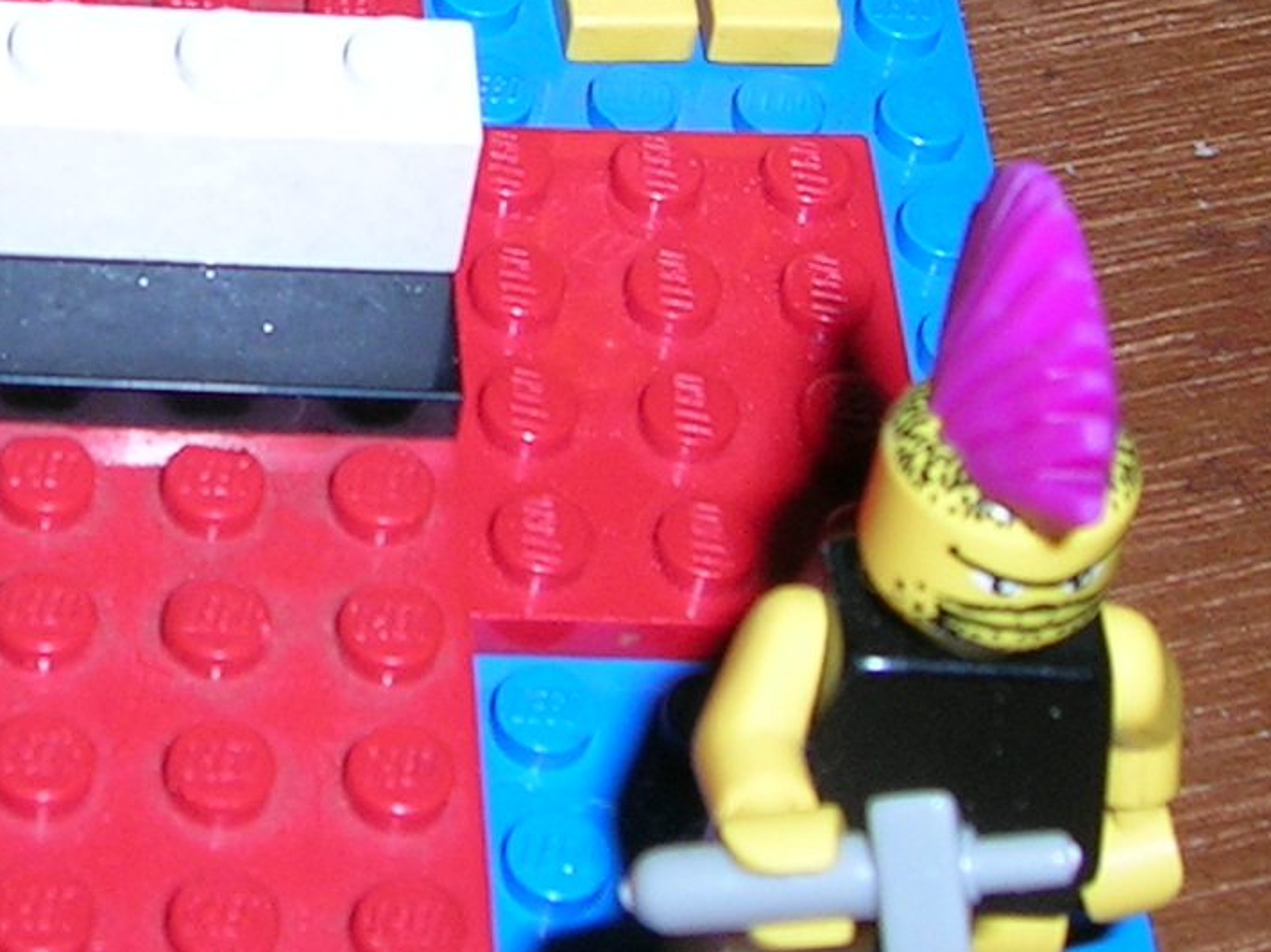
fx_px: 3707
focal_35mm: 101
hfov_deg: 18.8
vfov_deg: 14.4
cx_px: -66
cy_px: -25
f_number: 4.8
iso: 50
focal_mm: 5.4
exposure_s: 1/60.1
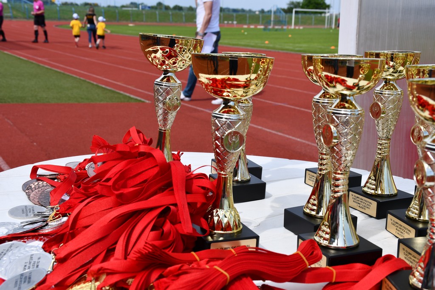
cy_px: 145
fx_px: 544
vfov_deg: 29.9
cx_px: 218
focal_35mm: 45
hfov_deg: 43.6
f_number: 8
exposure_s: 1/250
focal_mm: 30
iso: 100
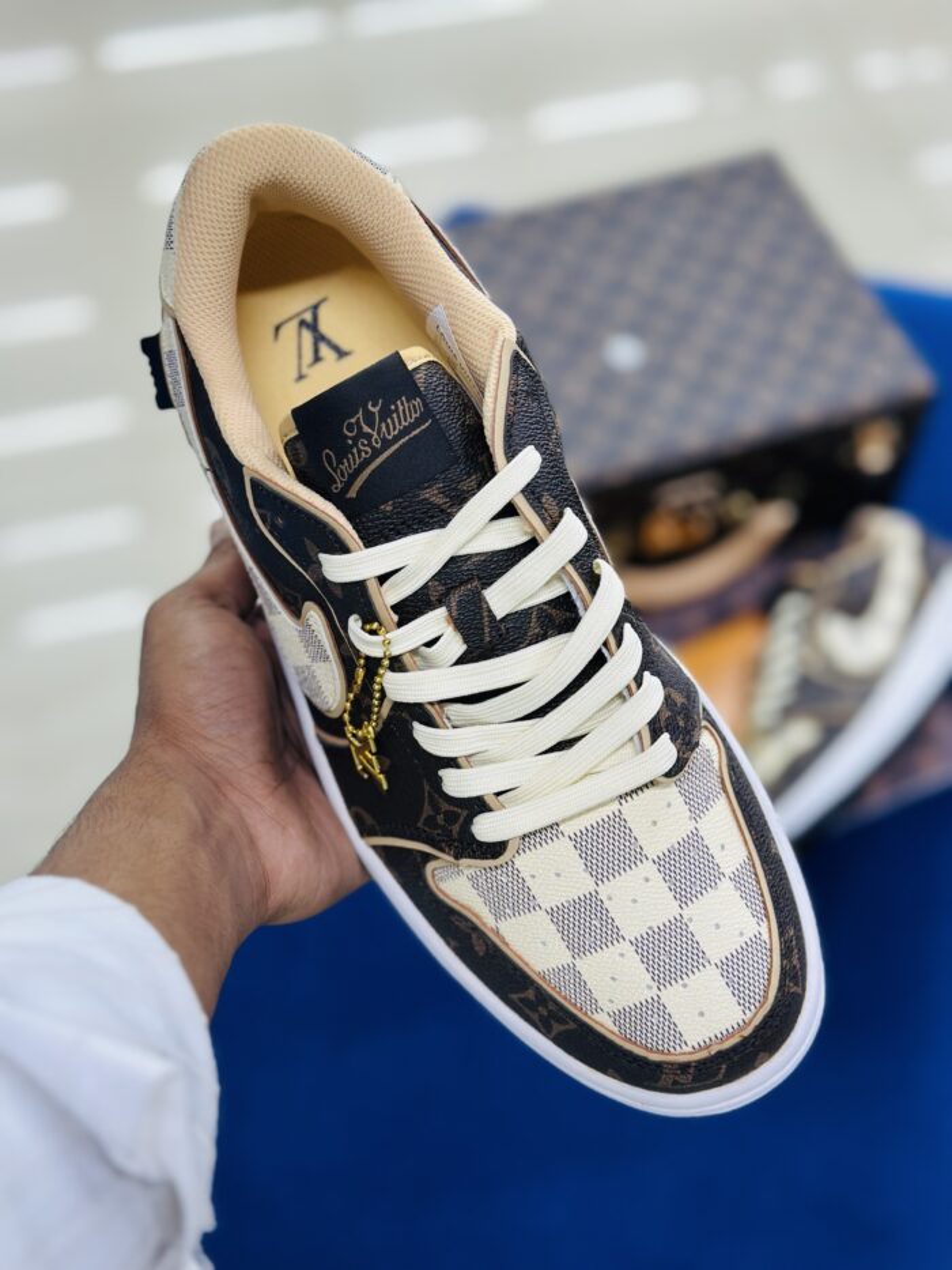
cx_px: 476
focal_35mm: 48
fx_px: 1760
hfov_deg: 30.3
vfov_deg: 39.7
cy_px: 635
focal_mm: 6.86
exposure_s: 1/100
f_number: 1.78
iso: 80
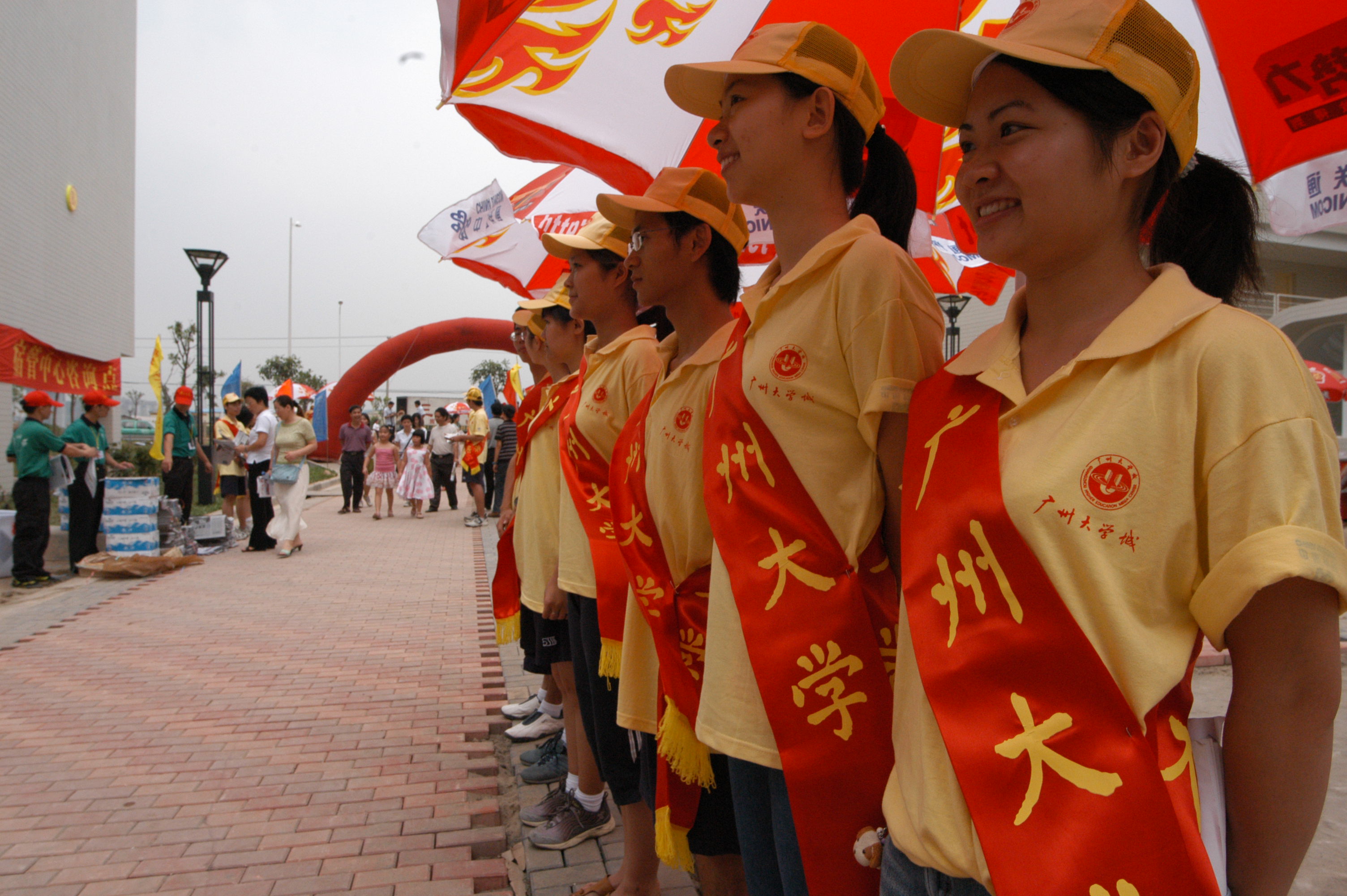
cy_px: 448
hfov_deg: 77.4
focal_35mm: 22
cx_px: 674
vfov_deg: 56.1
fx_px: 841
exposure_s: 1/350
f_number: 10
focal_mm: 15
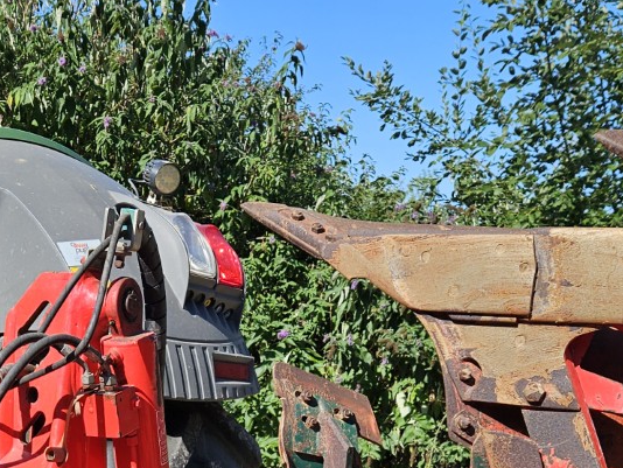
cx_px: 202
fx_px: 1116
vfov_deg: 21.5
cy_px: 602
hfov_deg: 30.9
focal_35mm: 62
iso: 25
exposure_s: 1/1610
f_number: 1.8
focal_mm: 5.4
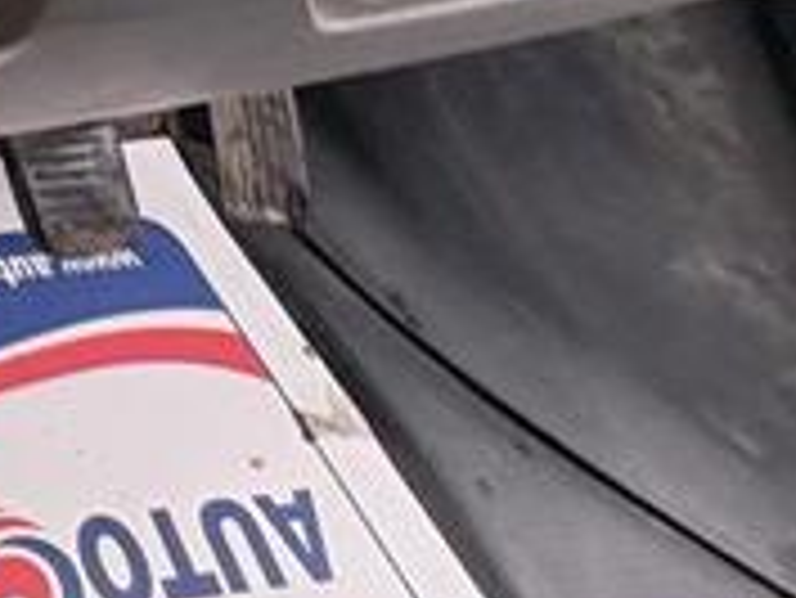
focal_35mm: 71
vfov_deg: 14.7
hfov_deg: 17.6
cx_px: -859
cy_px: -773
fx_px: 1634
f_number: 2.2
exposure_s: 1/131
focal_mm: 2.22
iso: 125
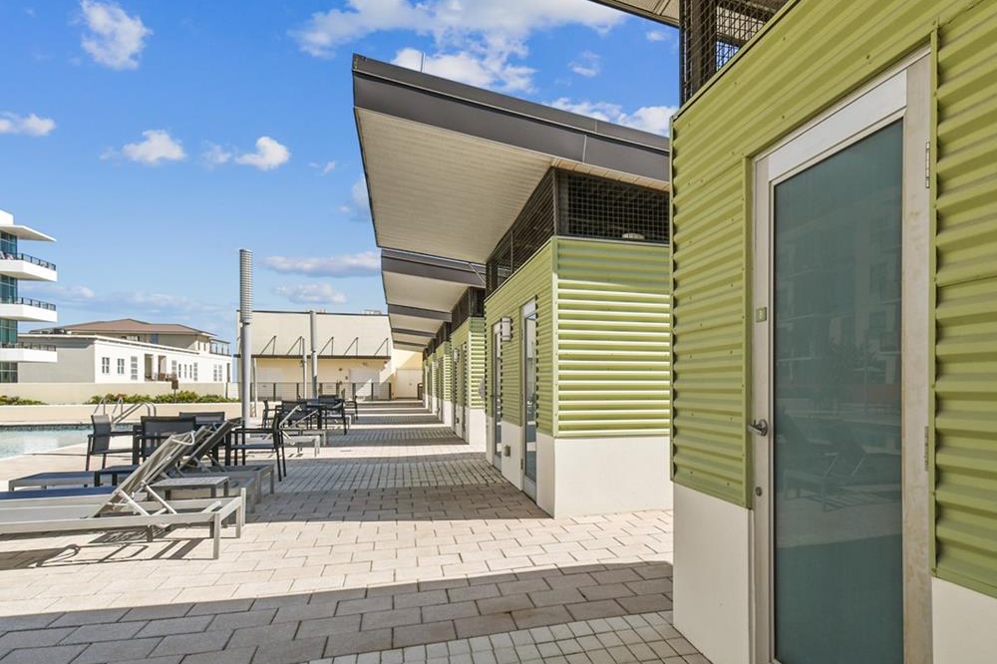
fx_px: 664
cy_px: 365
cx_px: 622
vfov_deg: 53.0
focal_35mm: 24
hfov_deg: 72.6
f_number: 7.1
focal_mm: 10
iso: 100
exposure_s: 1/200
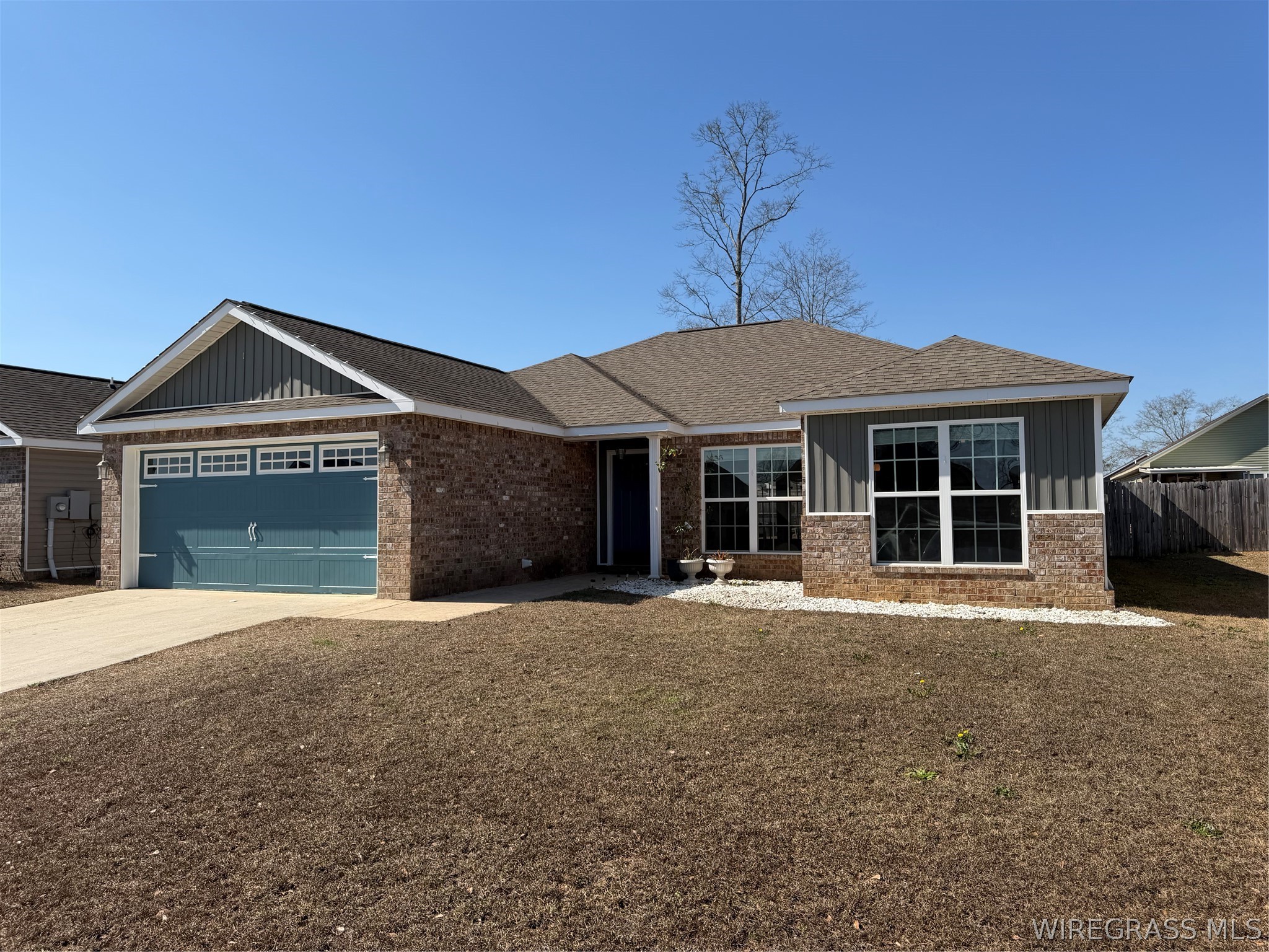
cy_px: 476
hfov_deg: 71.6
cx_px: 634
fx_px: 880
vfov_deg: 56.8
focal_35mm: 24
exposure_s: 1/4673
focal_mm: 6.76
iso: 80
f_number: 1.78
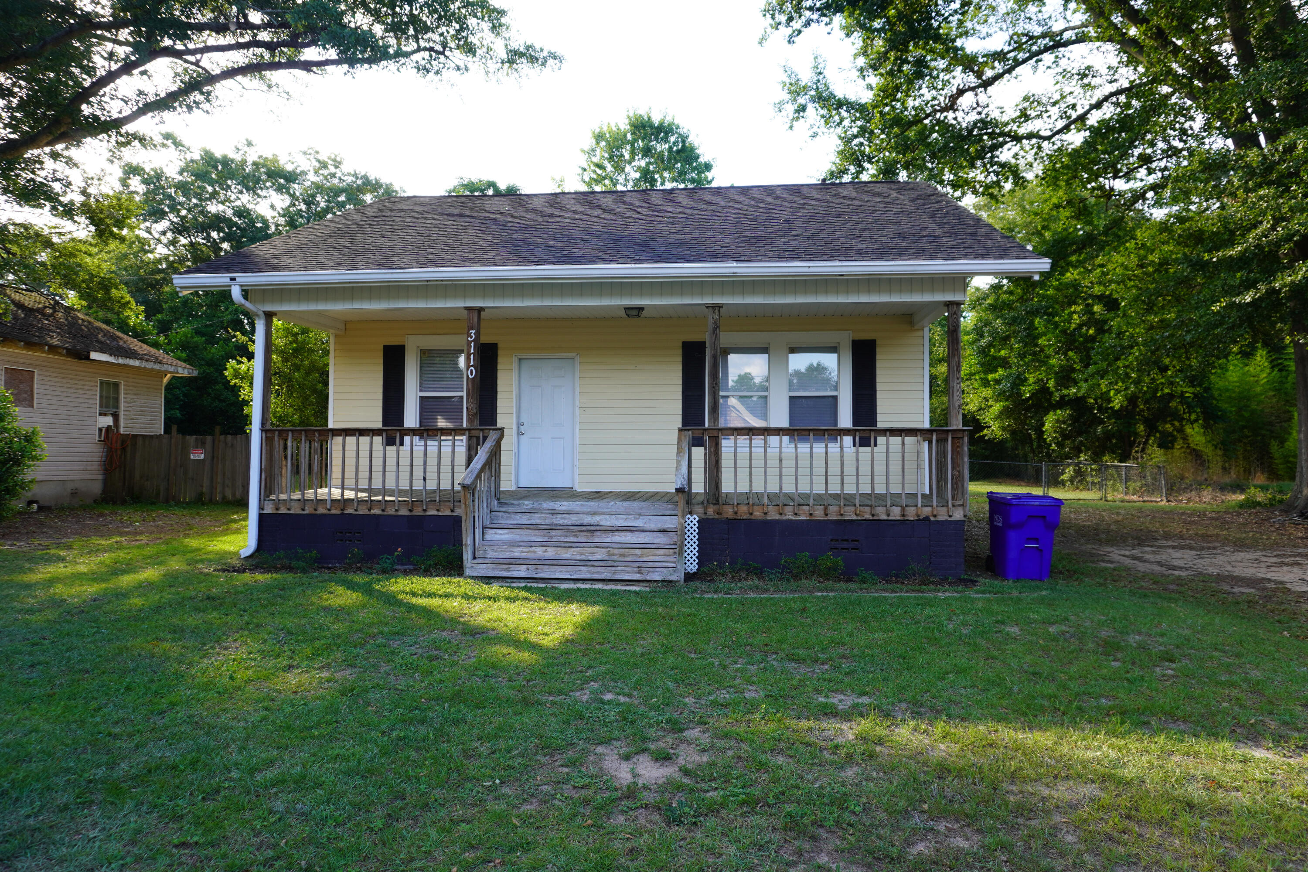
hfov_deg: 73.7
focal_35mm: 24
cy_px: 436
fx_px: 872
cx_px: 654
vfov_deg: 53.1
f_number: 5
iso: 100
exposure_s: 1/80
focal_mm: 16
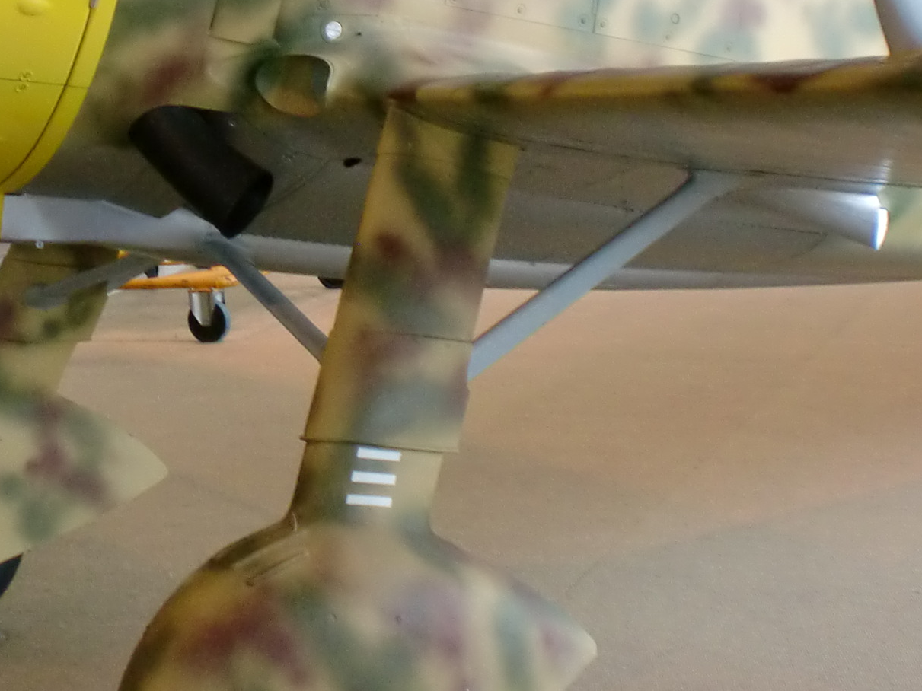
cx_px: 164
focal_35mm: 74
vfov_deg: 19.5
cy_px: 41
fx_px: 1971
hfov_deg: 25.8
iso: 320
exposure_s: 1/60
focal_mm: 6.3
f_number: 3.1
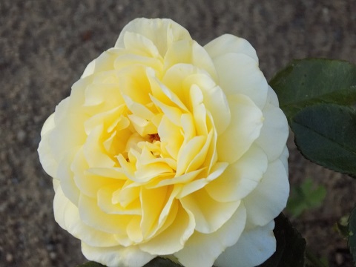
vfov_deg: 4.2
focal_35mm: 358
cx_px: 178
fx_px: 3682
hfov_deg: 5.5
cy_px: 134
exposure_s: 1/25
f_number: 5.9
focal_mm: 63.7
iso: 400
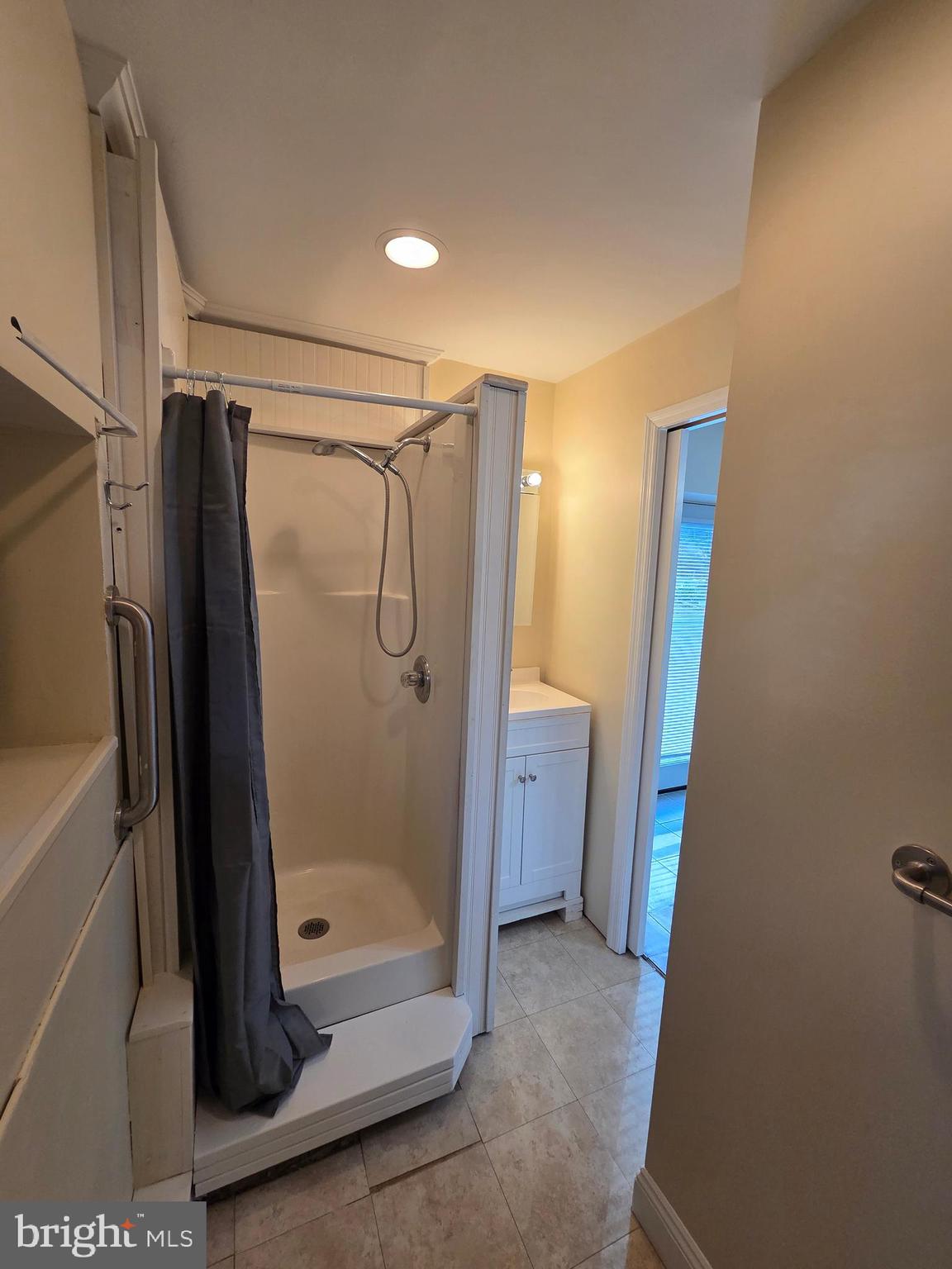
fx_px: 477
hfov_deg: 89.9
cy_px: 634
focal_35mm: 13
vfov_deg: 106.2
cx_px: 476
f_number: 2.2
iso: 160
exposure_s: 1/120
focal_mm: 2.2
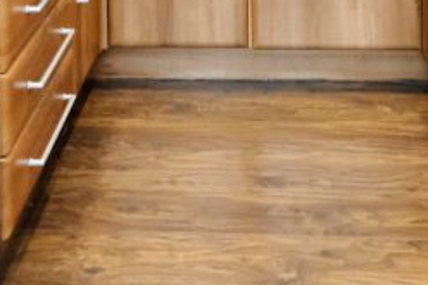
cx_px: 226
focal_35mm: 62
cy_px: -222
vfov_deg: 17.8
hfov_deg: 32.4
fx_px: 737
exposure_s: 1/90
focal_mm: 10
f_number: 5.6
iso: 4000
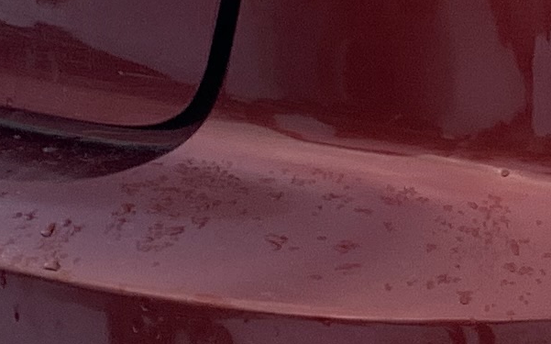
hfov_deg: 10.5
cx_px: 1080
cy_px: -159
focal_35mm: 185
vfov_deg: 7.0
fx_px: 2777
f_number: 1.8
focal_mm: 4.25
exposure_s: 1/678
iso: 25
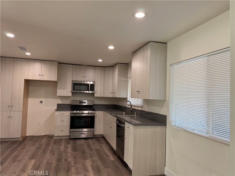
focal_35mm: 24
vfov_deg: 56.8
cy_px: 88
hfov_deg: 71.6
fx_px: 163
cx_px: 118
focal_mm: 6.76
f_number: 1.78
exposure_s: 1/120
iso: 125
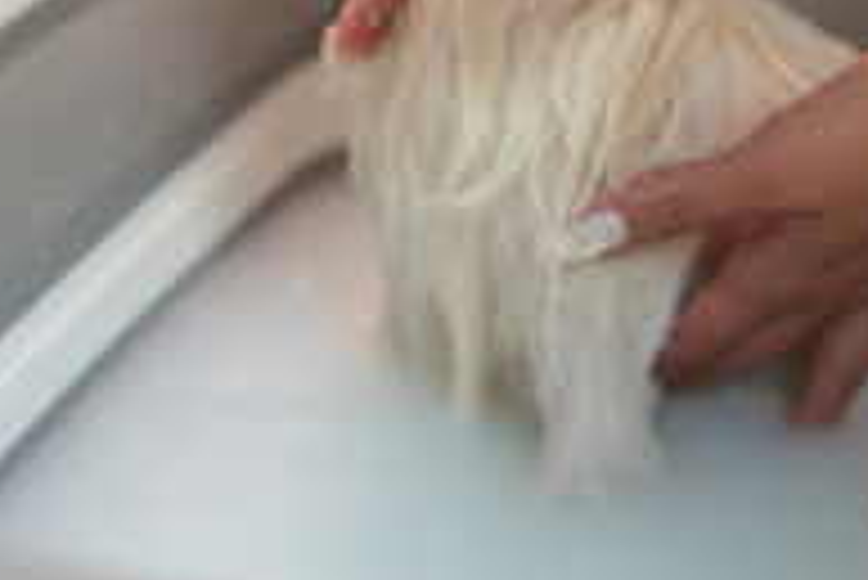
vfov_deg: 12.4
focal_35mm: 110
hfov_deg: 18.6
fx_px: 2654
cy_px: 88
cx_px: 463
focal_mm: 53
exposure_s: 1/200
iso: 1600
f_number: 2.8
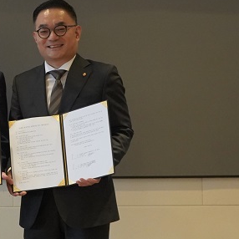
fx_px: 890
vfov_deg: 15.3
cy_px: 98
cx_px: 21
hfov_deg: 15.1
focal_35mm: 114
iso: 5000
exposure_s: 1/160
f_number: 4
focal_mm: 32
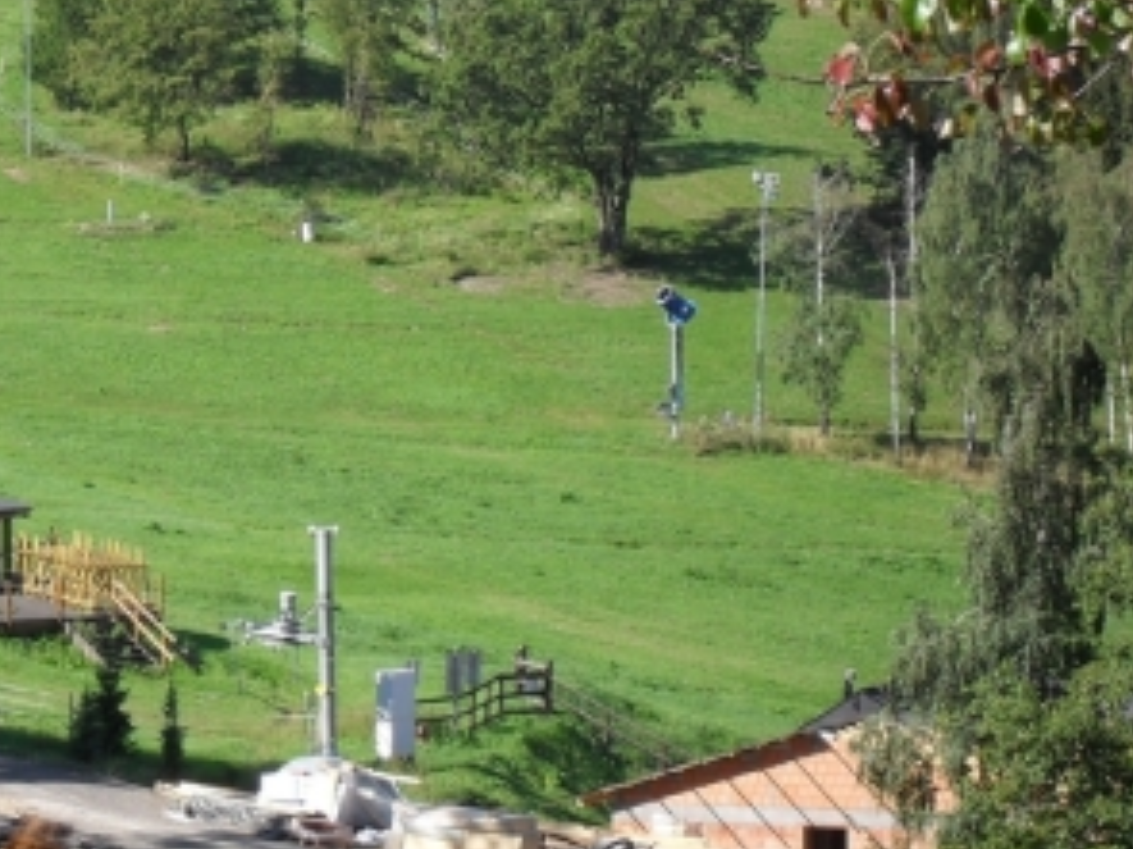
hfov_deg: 11.5
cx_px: 246
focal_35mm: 171
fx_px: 5595
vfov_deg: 8.7
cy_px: 369
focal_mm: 18.9
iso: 100
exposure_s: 1/180
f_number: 5.8
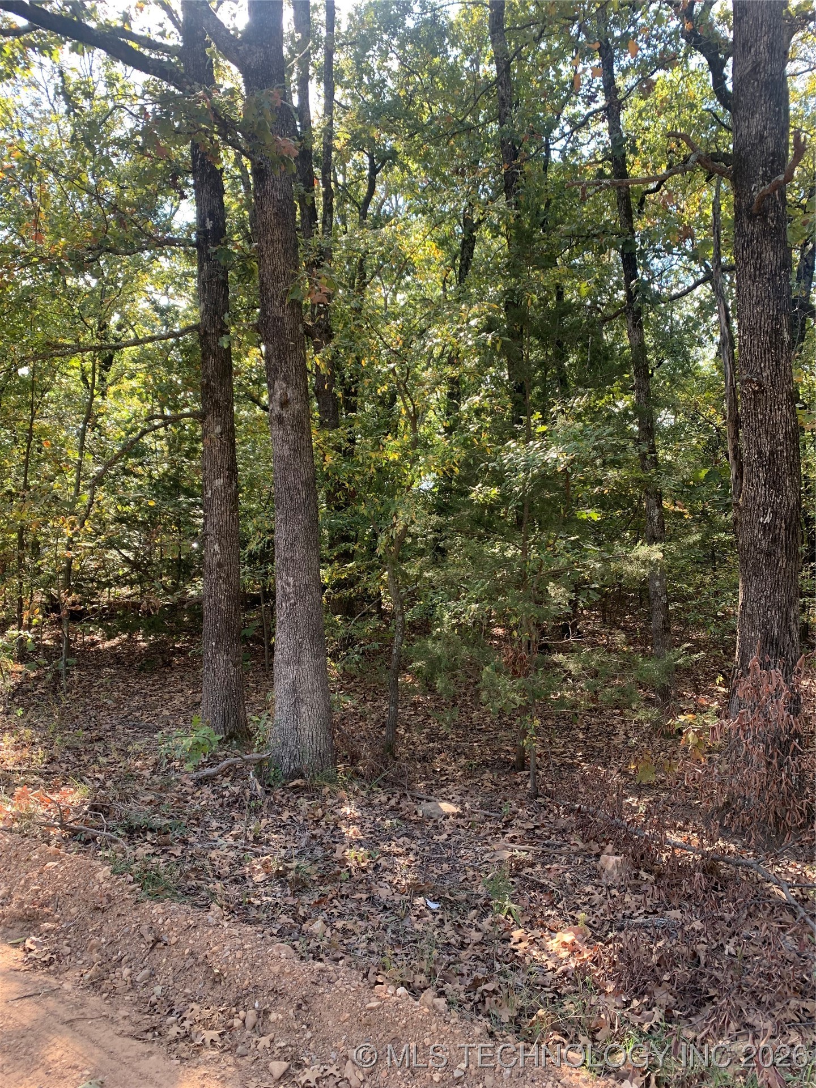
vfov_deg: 67.3
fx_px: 817
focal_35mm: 26
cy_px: 544
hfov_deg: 53.1
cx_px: 408
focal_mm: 4.25
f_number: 1.8
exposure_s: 1/122
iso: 40
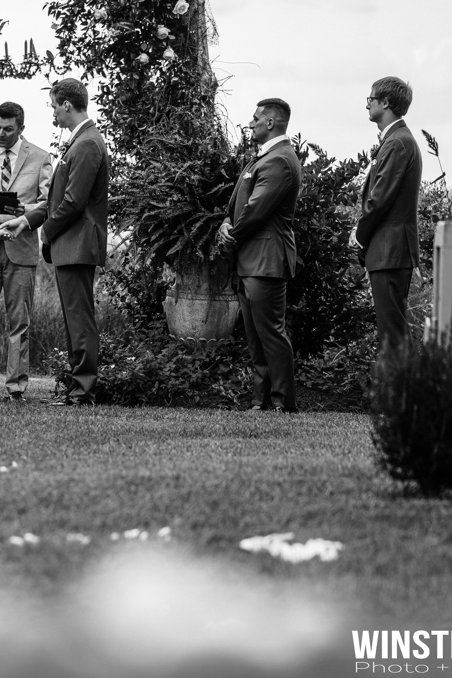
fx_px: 3351
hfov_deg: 7.7
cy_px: 341
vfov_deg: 11.5
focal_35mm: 178
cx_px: 6
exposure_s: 1/640
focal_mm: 118
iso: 100
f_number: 2.8
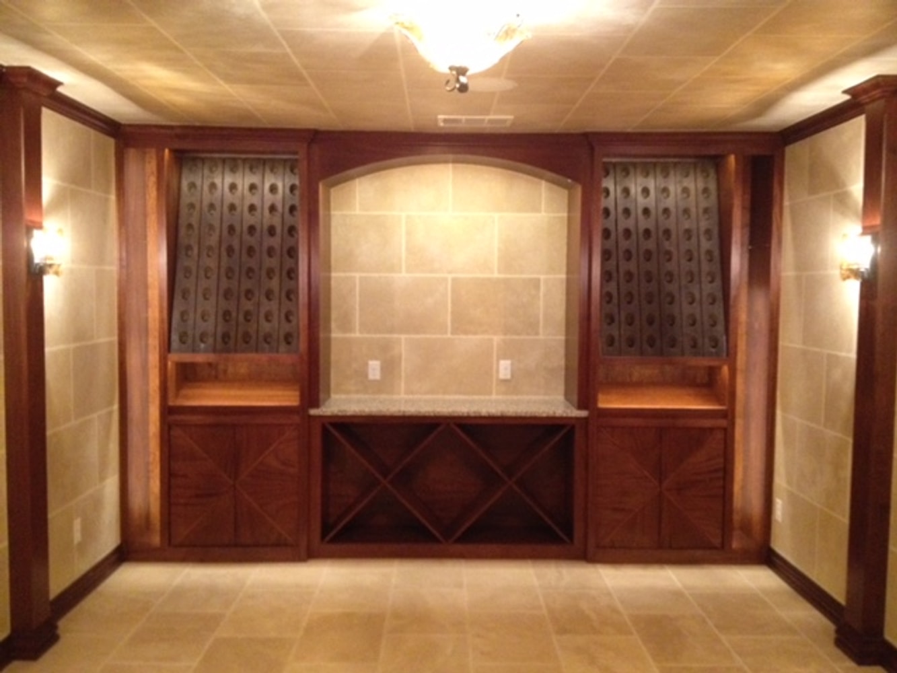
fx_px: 907
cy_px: 336
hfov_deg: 52.6
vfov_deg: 40.7
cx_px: 448
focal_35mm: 35
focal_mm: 4.28
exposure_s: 1/15
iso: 500
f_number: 2.4
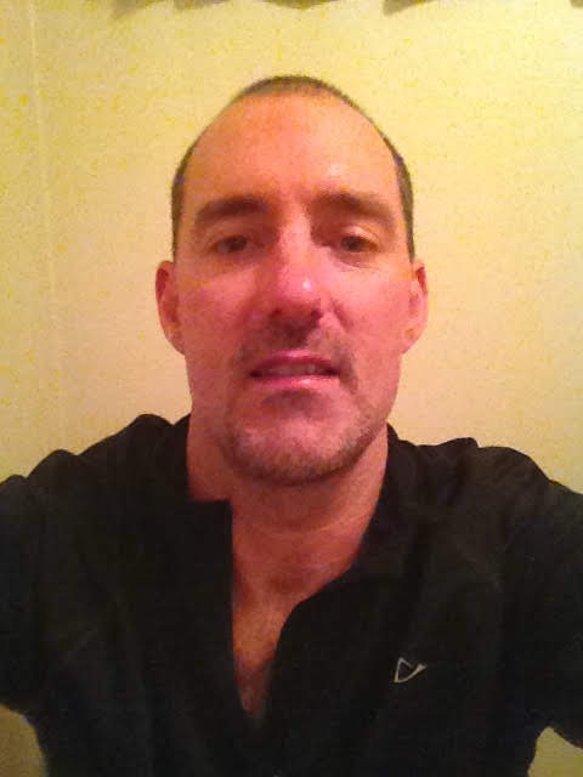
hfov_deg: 40.7
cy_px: 388
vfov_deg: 52.6
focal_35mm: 35
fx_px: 786
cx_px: 292
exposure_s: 1/30
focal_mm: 1.85
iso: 800
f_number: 2.4
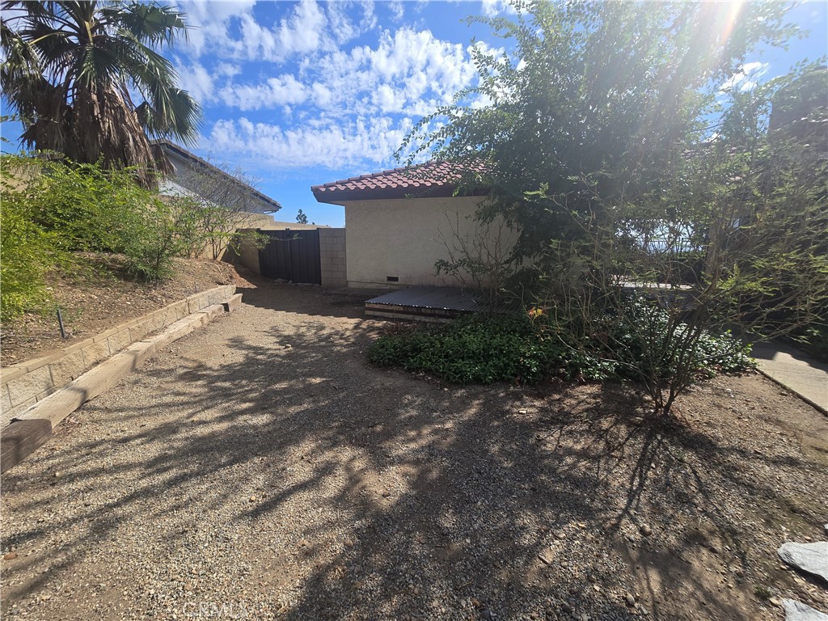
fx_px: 311
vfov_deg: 89.9
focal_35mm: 13
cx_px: 414
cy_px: 310
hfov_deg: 106.2
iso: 50
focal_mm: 2.2
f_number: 2.2
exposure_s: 1/2128
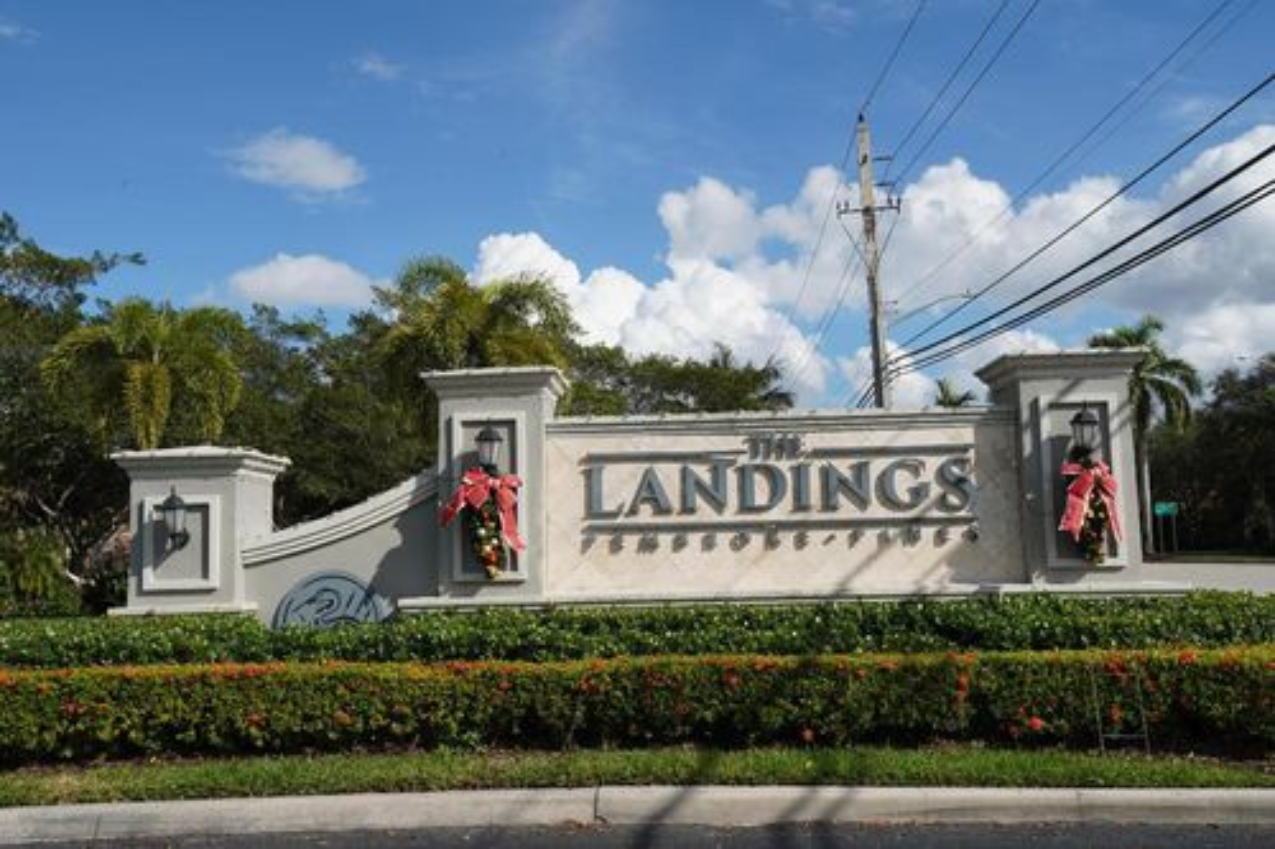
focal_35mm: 35
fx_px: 1239
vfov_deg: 37.8
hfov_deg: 54.5
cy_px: 424
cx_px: 638
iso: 100
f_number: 22
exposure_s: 1/50
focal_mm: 35
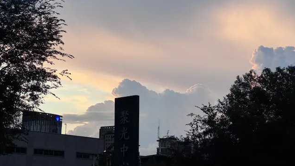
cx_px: 148
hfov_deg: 25.0
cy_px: 67
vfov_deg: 14.2
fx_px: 665
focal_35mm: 85
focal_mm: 9
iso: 50
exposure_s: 1/99
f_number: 2.8
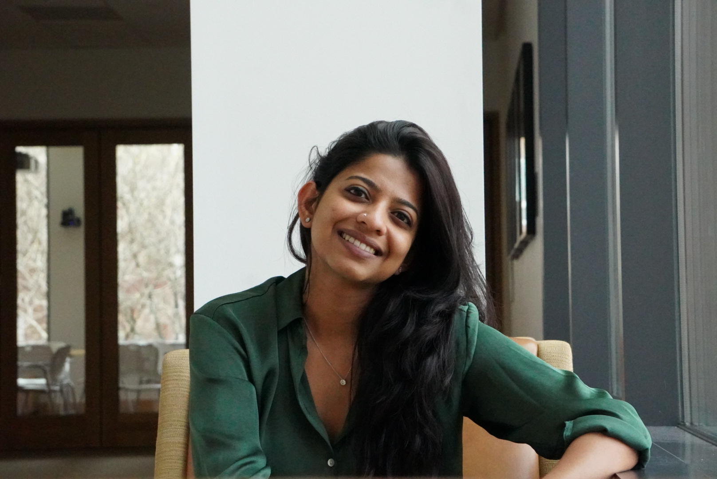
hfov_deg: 23.0
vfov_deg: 15.5
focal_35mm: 88
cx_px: 358
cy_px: 240
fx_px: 1764
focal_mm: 59
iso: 16000
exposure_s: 1/2500
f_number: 8
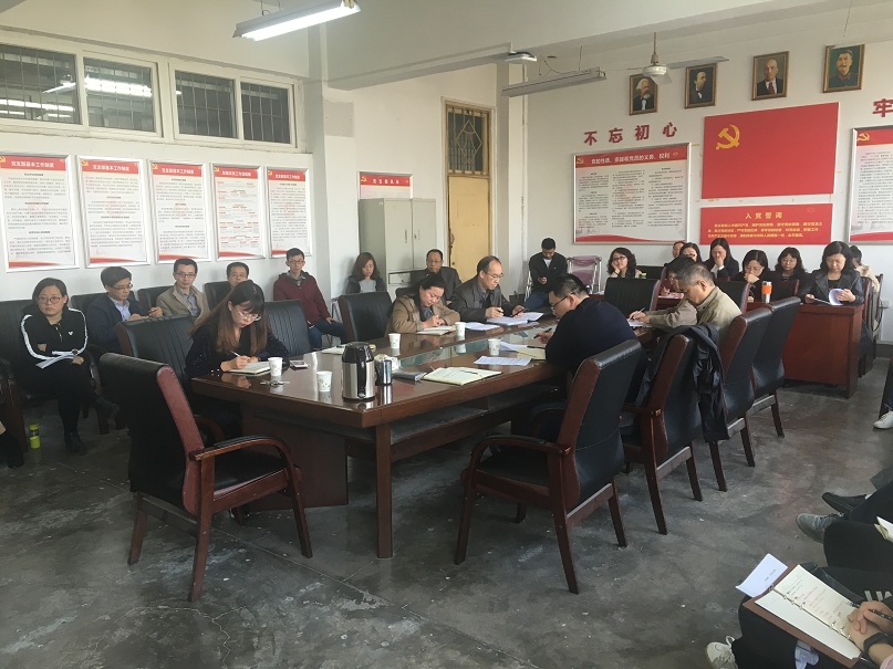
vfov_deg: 48.2
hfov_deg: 61.7
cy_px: 334
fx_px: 748
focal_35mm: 29
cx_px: 446
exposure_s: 1/33
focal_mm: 4.15
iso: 40
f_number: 2.2
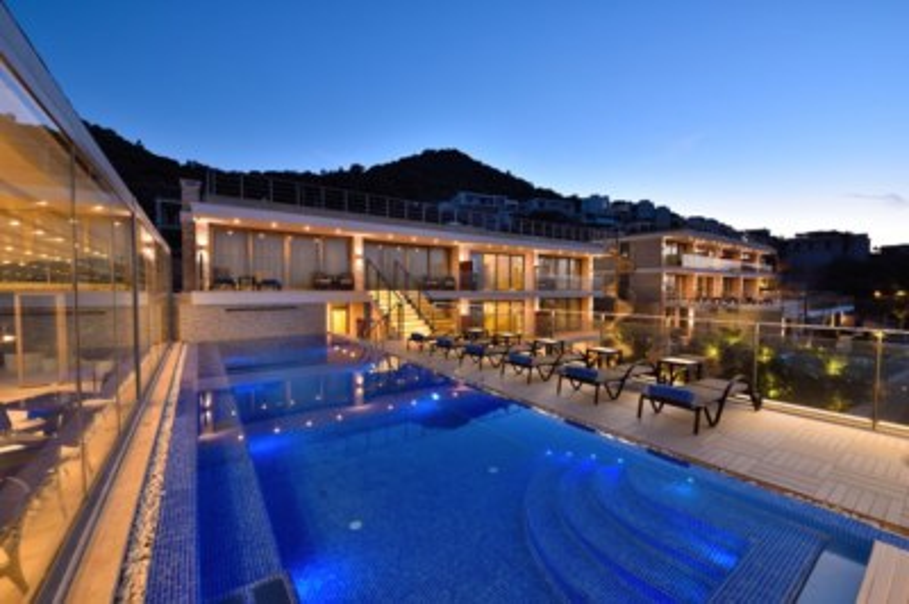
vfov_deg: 81.1
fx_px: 353
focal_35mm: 14
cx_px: 454
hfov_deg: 104.3
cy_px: 302
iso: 500
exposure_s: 1/1.3
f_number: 8
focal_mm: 14
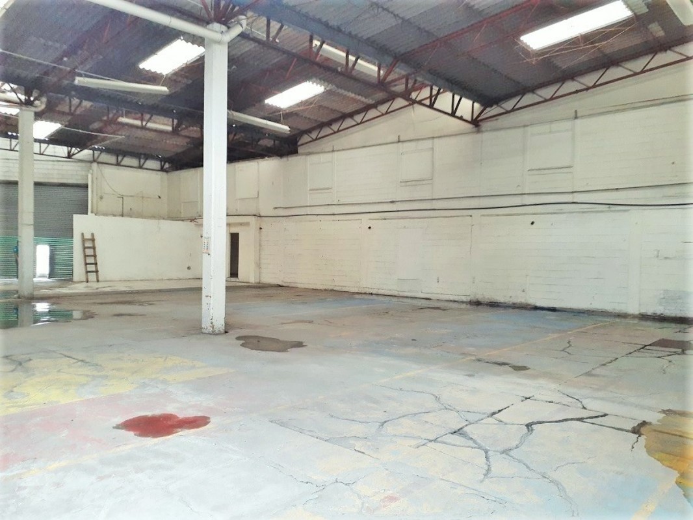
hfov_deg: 65.3
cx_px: 346
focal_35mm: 27
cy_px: 260
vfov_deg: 51.4
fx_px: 541
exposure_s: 1/40
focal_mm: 3.6
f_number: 1.9
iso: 250
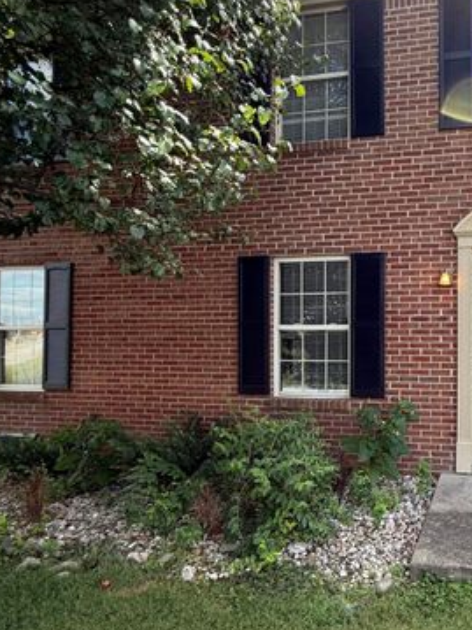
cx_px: 418
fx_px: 473
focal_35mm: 26
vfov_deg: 67.3
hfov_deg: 48.0
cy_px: 326
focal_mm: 2.22
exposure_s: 1/241
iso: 50
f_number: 2.2
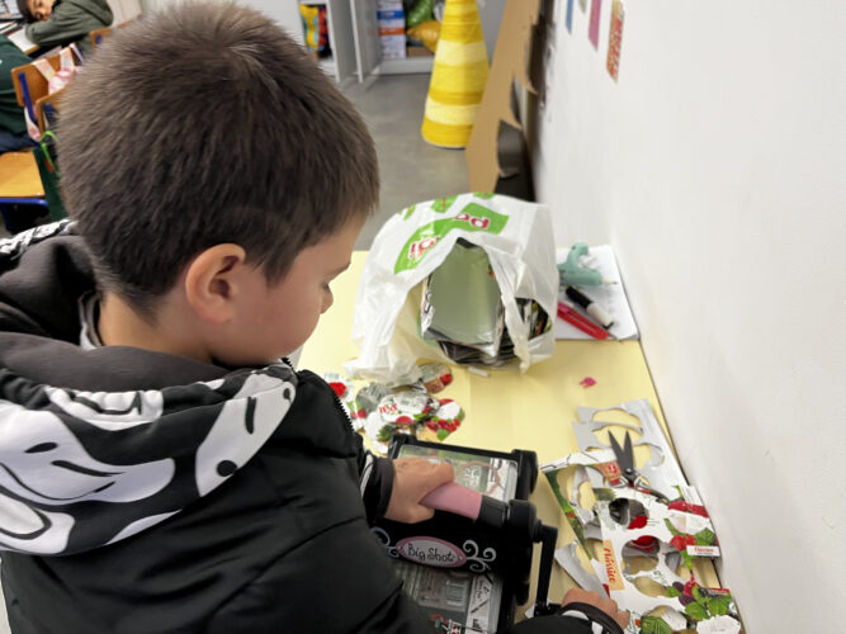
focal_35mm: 26
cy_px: 317
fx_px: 635
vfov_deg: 53.0
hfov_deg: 67.3
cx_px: 423
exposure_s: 1/50
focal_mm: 5.1
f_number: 1.6
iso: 80
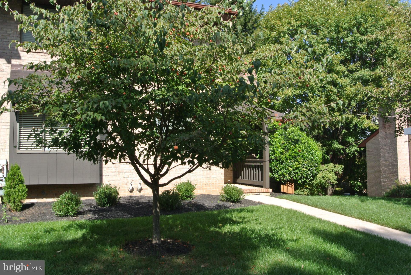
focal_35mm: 31
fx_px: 354
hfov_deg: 60.2
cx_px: 206
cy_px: 138
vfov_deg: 42.4
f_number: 11
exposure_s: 1/60
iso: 100
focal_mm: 11.8
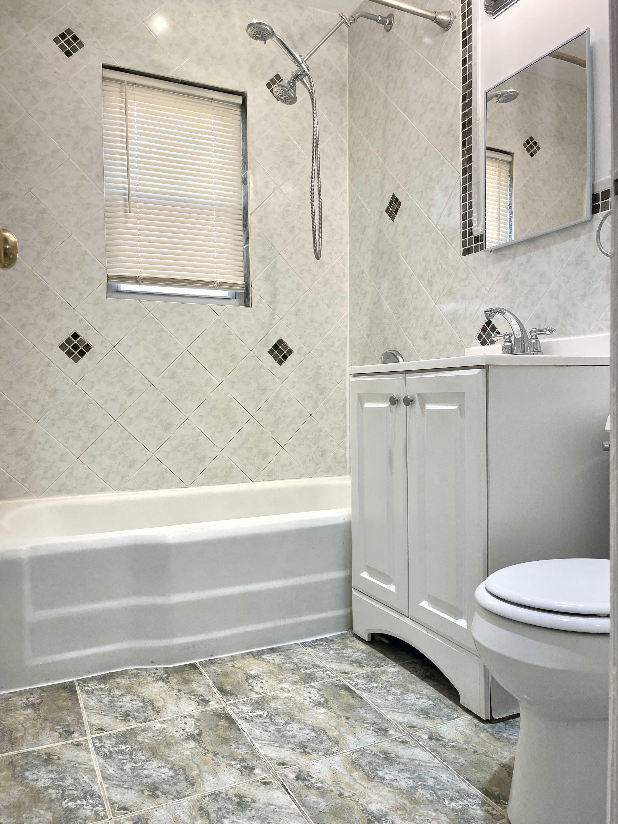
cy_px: 412
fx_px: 619
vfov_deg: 67.3
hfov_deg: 53.1
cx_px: 309
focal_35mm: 26
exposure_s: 1/120
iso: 40
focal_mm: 5.1
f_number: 1.6
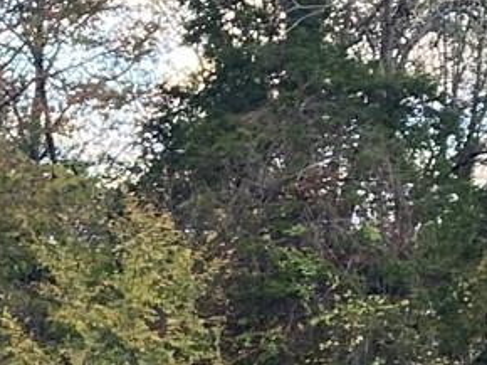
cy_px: 663
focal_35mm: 198
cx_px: -393
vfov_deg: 7.3
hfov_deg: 9.5
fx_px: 2783
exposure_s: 1/121
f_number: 1.8
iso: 64
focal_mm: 3.99
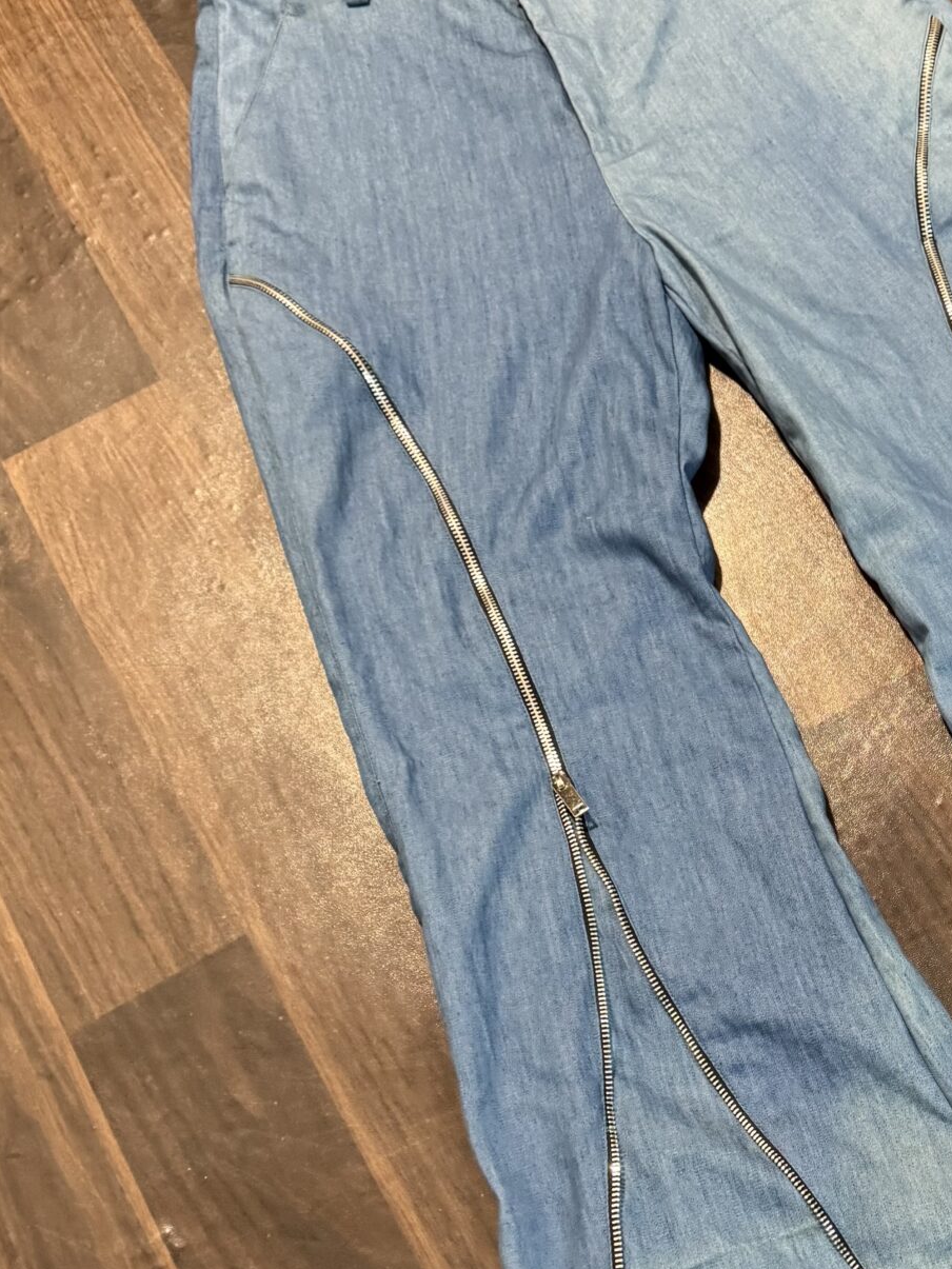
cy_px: 792
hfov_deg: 27.3
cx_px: 891
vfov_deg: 37.3
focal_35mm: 51
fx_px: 1870
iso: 400
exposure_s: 1/50
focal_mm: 6.76
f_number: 1.78
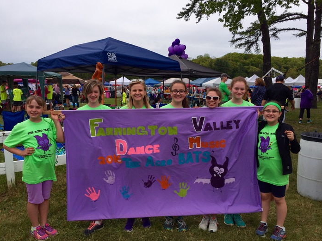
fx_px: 279
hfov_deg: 60.0
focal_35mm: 30
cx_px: 165
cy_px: 124
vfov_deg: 46.8
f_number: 2.2
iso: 32
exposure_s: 1/1464
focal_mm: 4.15
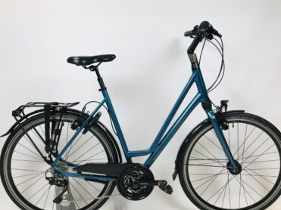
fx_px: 276
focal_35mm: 34
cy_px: 113
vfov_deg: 41.7
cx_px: 152
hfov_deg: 53.9
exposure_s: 1/33
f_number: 1.8
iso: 20
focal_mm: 3.99
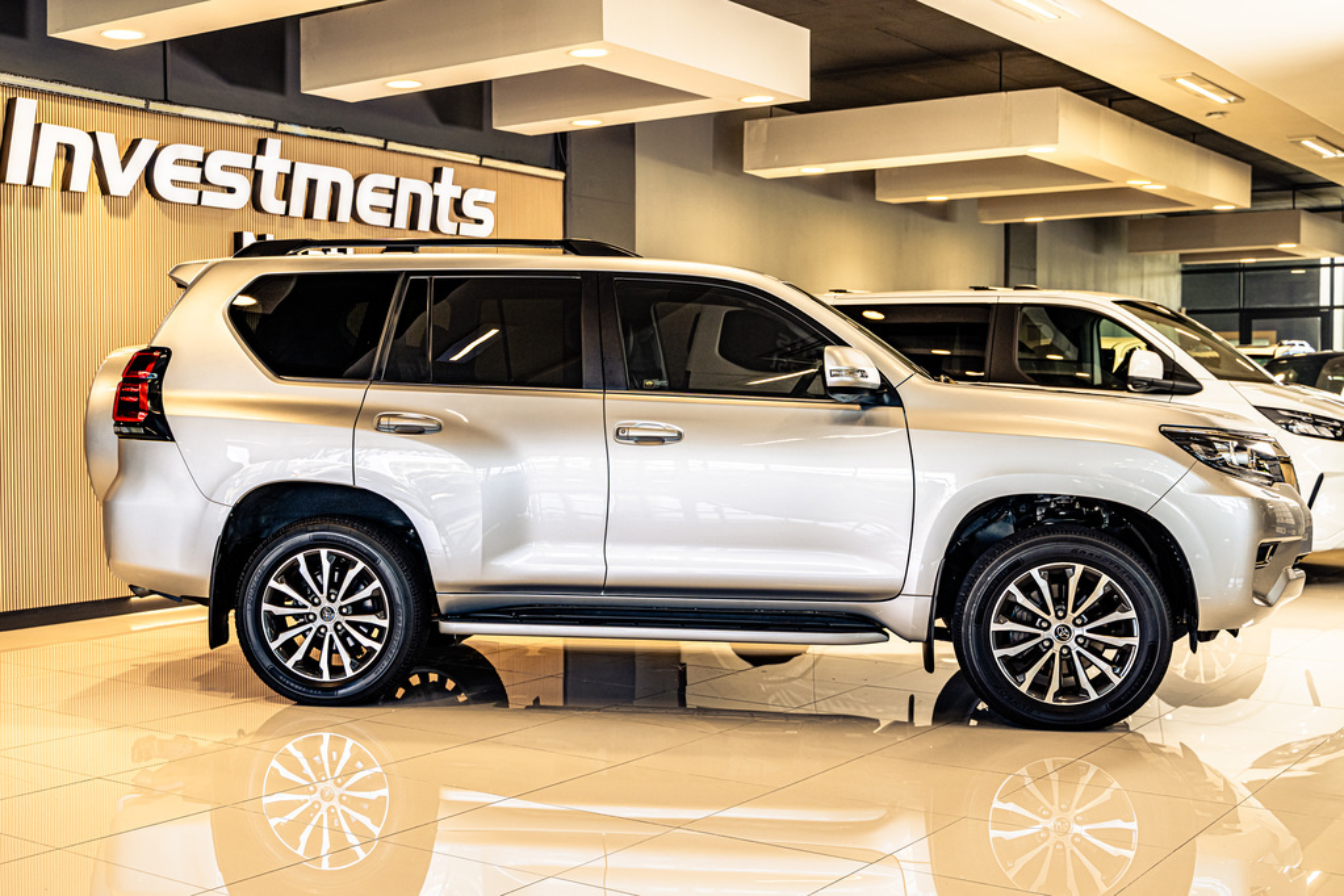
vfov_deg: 31.2
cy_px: 448
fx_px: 1605
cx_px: 672
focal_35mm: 43
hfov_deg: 45.4
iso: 500
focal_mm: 43
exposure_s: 1/125
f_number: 4
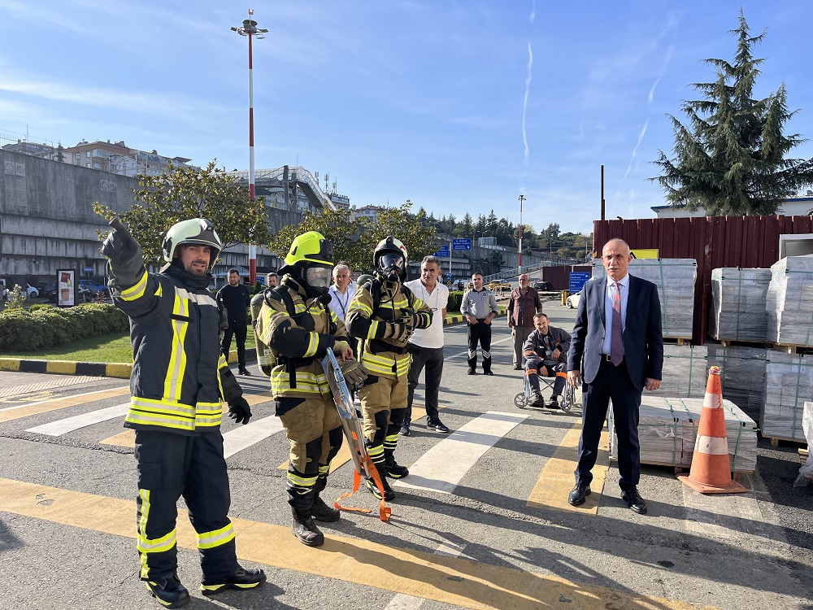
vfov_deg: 53.1
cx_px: 406
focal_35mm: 26
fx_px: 611
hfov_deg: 67.3
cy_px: 305
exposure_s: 1/3311
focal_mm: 5.1
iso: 50
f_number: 1.6
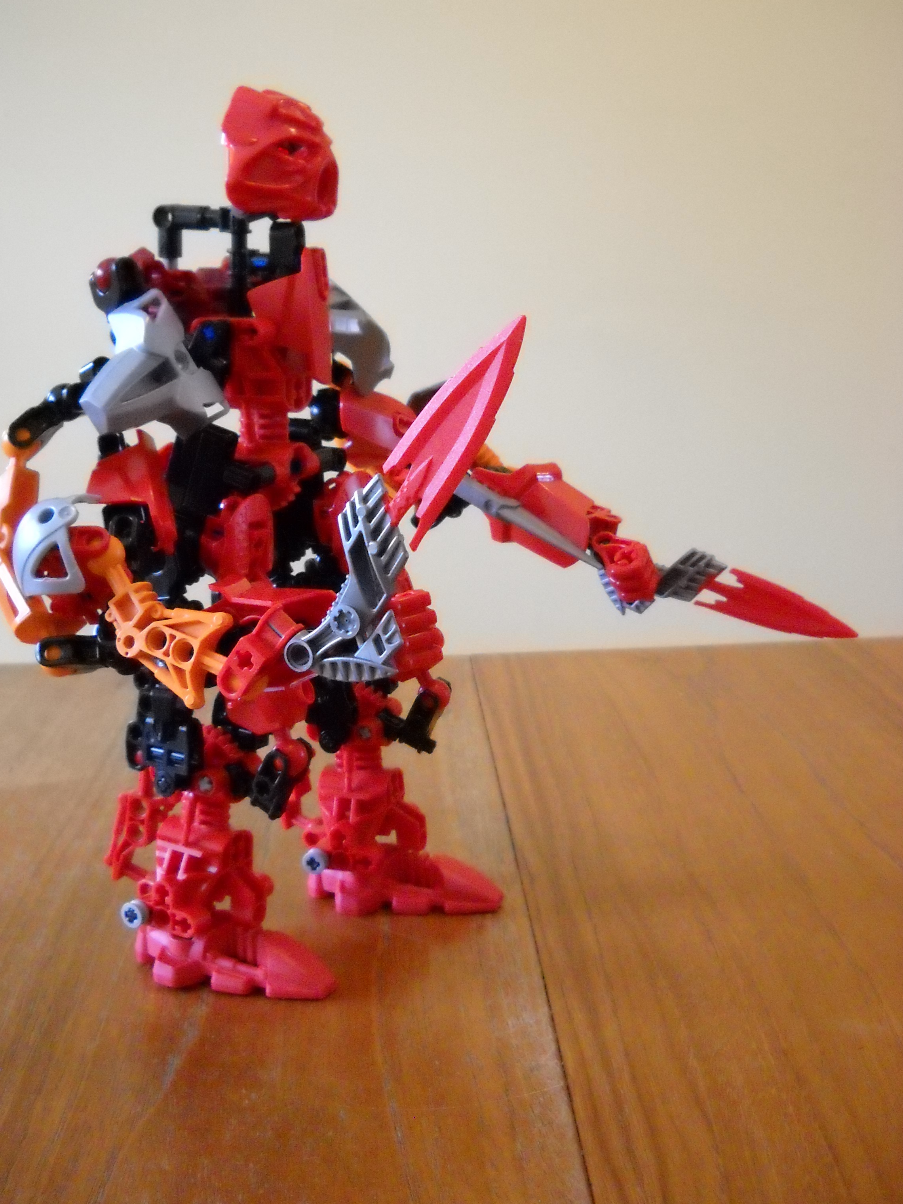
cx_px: 430
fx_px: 1530
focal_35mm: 44
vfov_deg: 42.9
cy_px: 587
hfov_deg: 32.9
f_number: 3.1
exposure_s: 1/38
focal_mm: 6.72
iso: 800
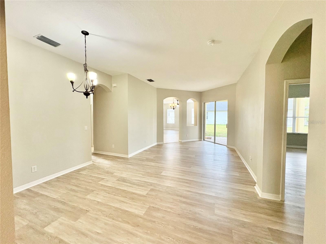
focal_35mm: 14
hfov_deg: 102.1
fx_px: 132
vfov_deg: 85.7
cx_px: 163
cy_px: 122
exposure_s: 1/120
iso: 250
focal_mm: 2.22
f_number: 2.2
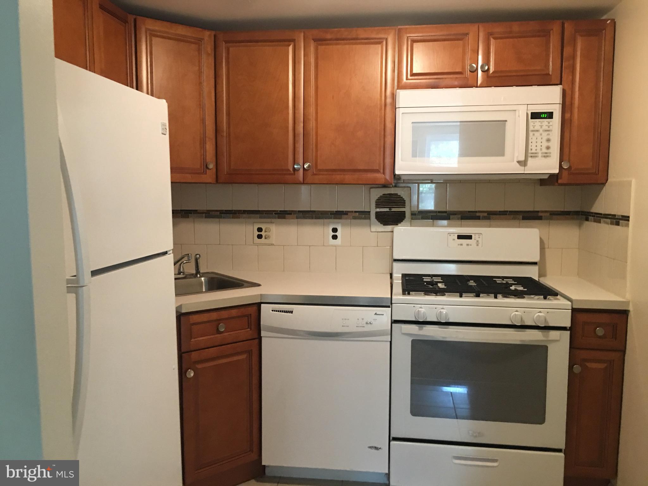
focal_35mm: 29
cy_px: 243
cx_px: 324
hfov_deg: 61.7
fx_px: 543
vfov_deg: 48.2
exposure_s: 1/15
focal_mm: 4.15
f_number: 2.2
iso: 100
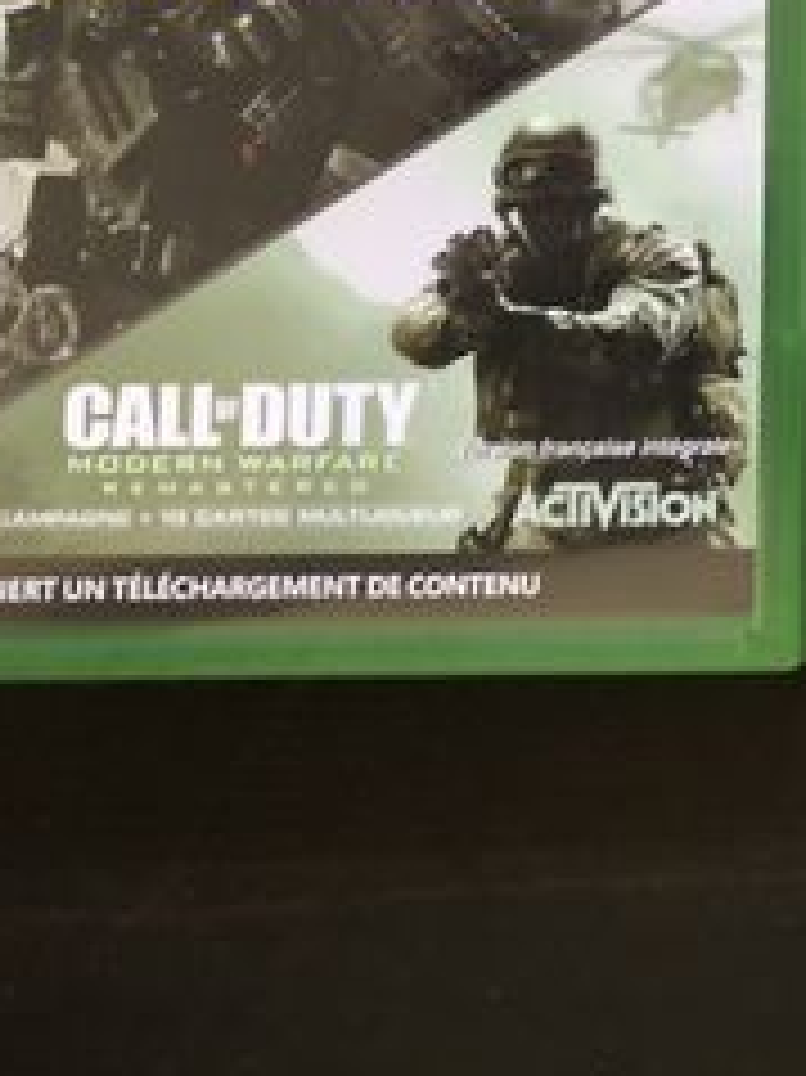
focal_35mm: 82
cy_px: 70
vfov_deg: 23.1
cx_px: 1265
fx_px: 2548
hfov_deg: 16.2
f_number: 1.8
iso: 80
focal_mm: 4
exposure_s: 1/6
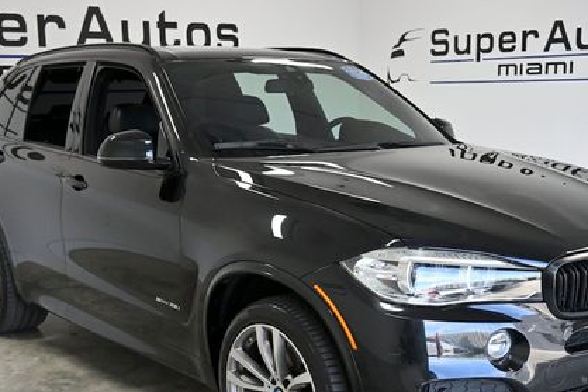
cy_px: 262
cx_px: 301
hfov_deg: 38.2
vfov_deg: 25.9
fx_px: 850
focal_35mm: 52
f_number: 5
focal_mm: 34
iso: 2000
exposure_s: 1/1250
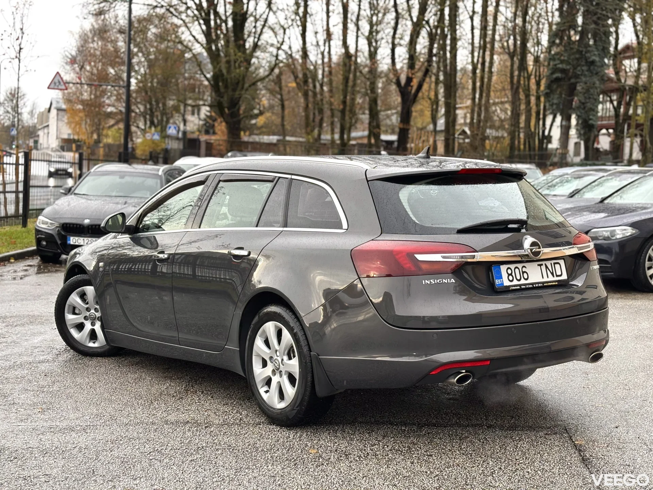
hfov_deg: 36.8
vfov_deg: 28.0
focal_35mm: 52
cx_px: 326
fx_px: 981
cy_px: 245
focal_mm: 5.96
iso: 40
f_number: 1.6
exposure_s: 1/121
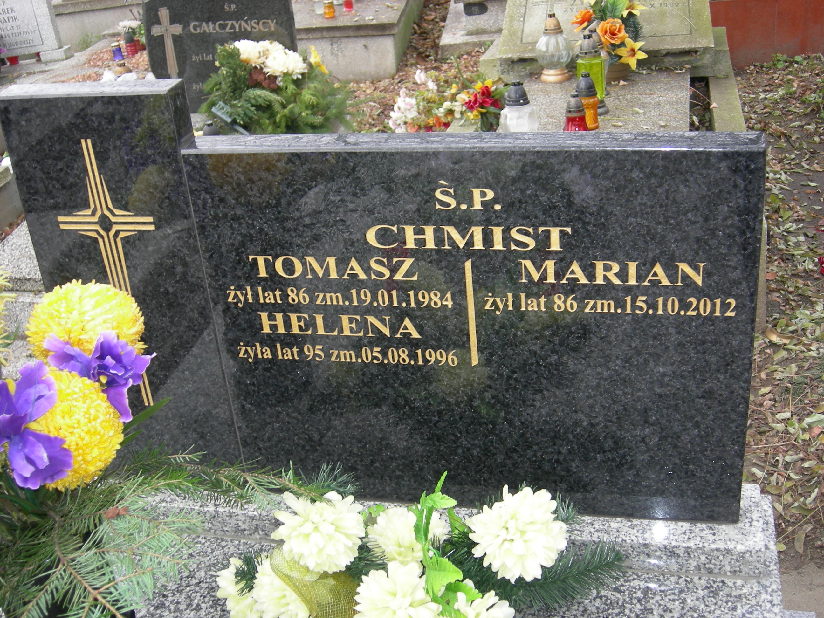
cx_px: 412
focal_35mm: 44
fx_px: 1047
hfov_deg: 42.9
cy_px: 309
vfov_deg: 32.9
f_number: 2.9
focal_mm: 9.1
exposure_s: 1/30
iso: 64
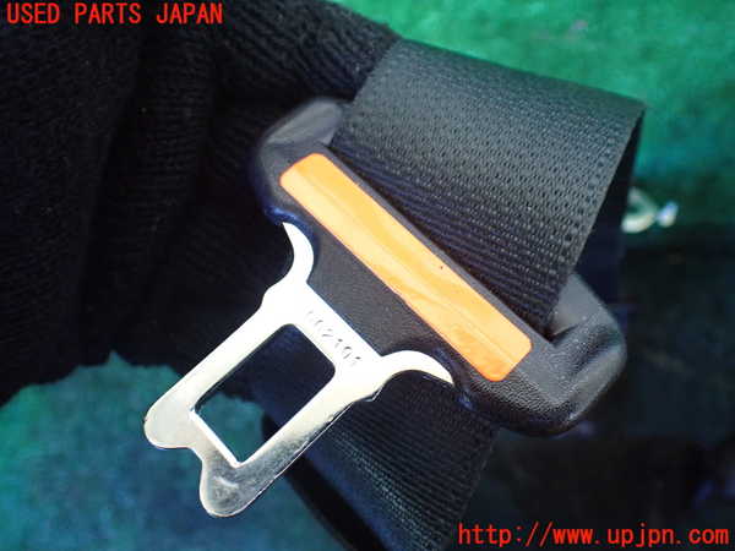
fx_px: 637
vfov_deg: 46.8
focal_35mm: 30
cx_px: 368
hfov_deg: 60.0
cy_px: 276
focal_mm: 5.4
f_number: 2.3
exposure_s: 1/60
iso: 800
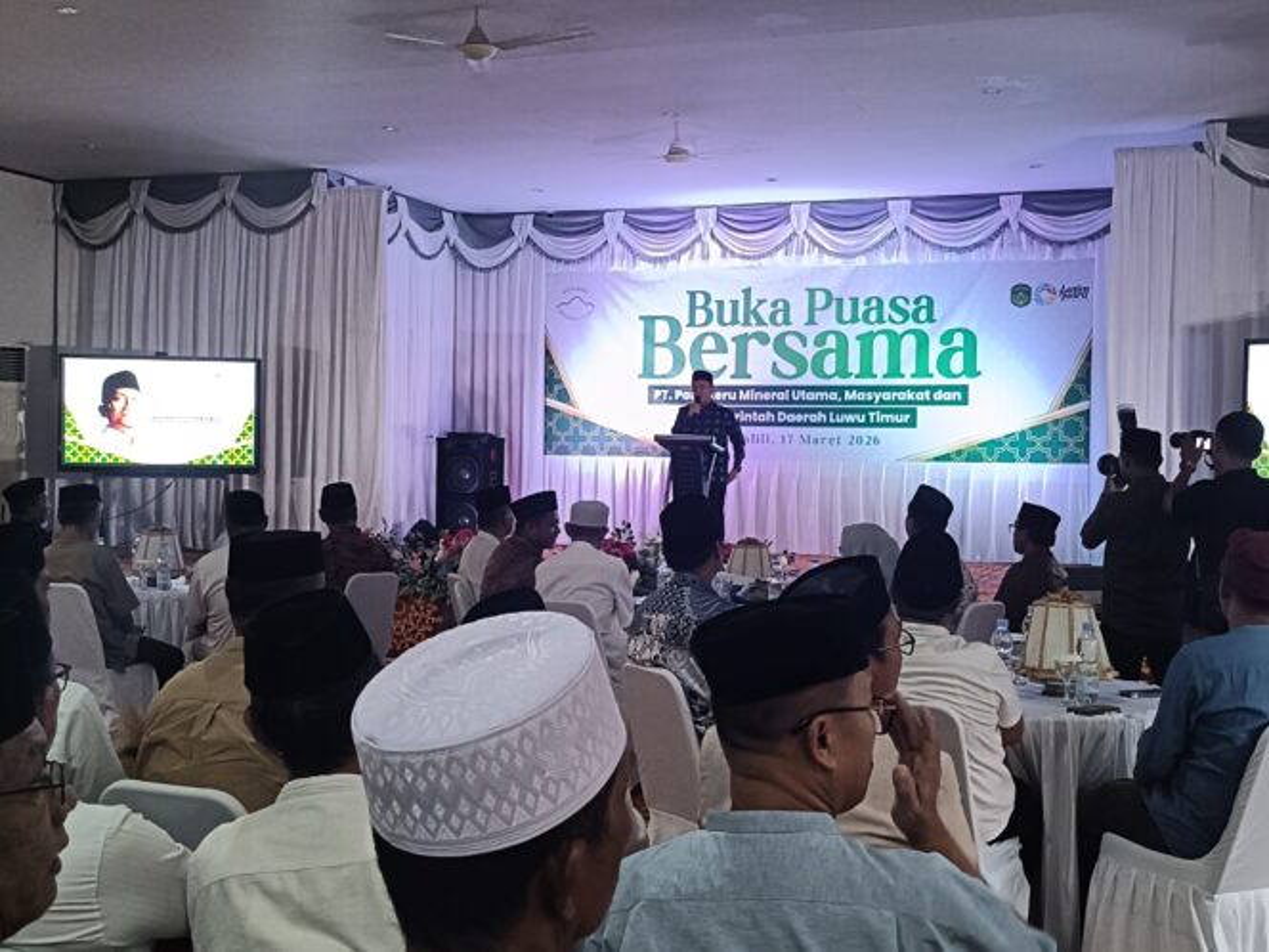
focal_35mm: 42
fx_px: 1540
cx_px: 634
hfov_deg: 44.8
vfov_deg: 34.3
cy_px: 476
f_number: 1.7
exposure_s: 1/50
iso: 1250
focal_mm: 4.7
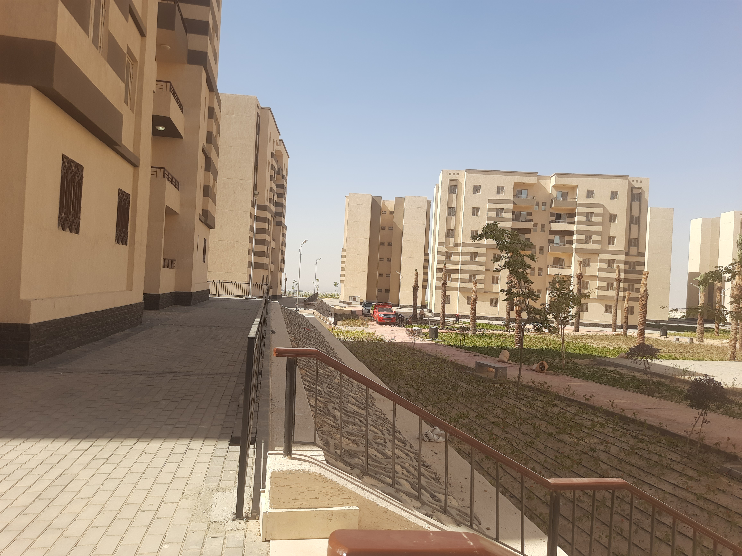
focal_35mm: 24
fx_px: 514
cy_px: 278
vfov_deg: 56.8
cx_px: 371
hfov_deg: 71.6
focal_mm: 5.23
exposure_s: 1/724
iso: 20
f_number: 1.8
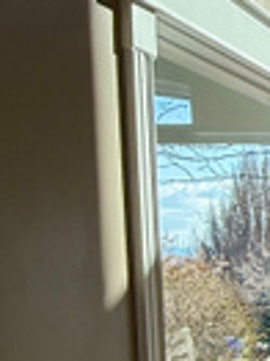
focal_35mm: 82
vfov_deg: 23.5
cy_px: 289
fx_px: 854
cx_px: 669
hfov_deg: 13.0
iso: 64
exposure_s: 1/319
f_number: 2.2
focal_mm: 2.22
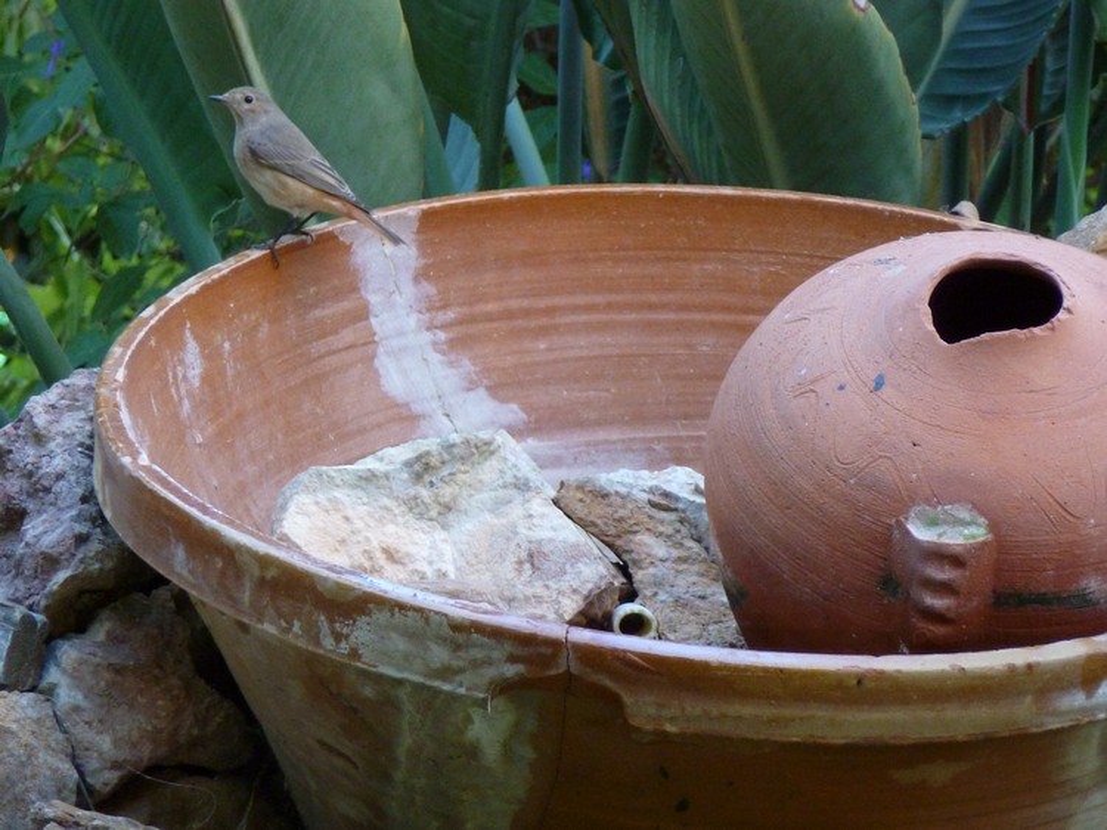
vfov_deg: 3.1
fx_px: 15345
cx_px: 554
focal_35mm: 480
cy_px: 415
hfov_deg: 4.1
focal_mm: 68.8
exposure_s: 1/30
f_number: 5.9
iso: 400
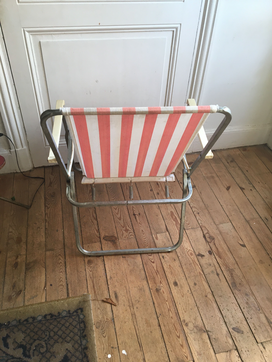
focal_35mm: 29
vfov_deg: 61.7
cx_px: 136
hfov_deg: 48.2
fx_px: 304
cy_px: 181
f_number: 2.2
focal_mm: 4.15
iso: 32
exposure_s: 1/33
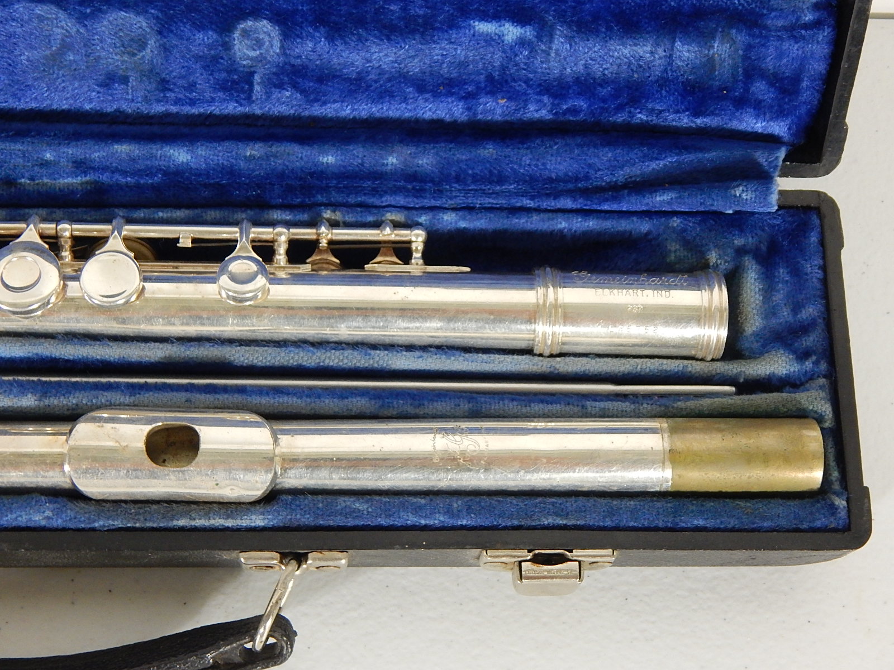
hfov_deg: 31.7
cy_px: 335
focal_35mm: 61
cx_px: 447
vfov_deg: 24.0
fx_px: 1575
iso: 400
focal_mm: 10.9
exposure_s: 1/13
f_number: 4
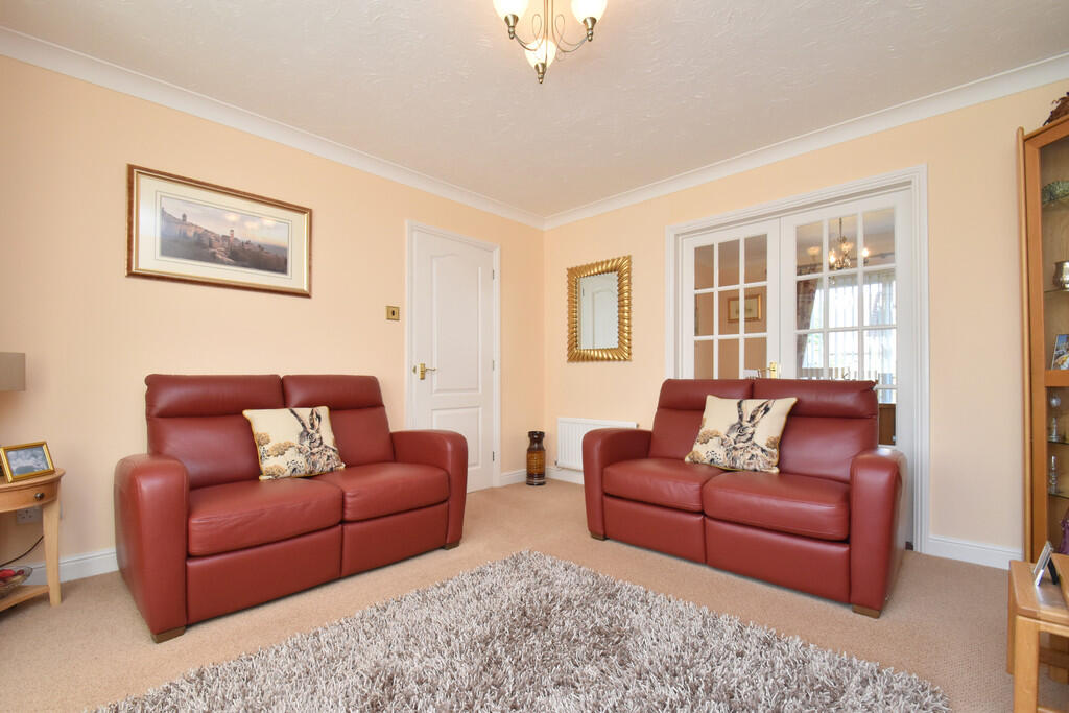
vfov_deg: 77.3
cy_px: 356
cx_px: 534
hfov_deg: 100.4
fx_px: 445
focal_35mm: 15
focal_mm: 10
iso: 1000
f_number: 9
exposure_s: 1/60
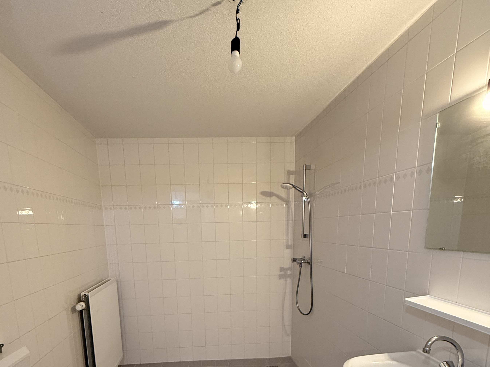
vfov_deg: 59.2
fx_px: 297
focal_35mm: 21
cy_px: 286
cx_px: 217
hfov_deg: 78.7
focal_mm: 2.22
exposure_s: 1/50
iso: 200
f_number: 2.2
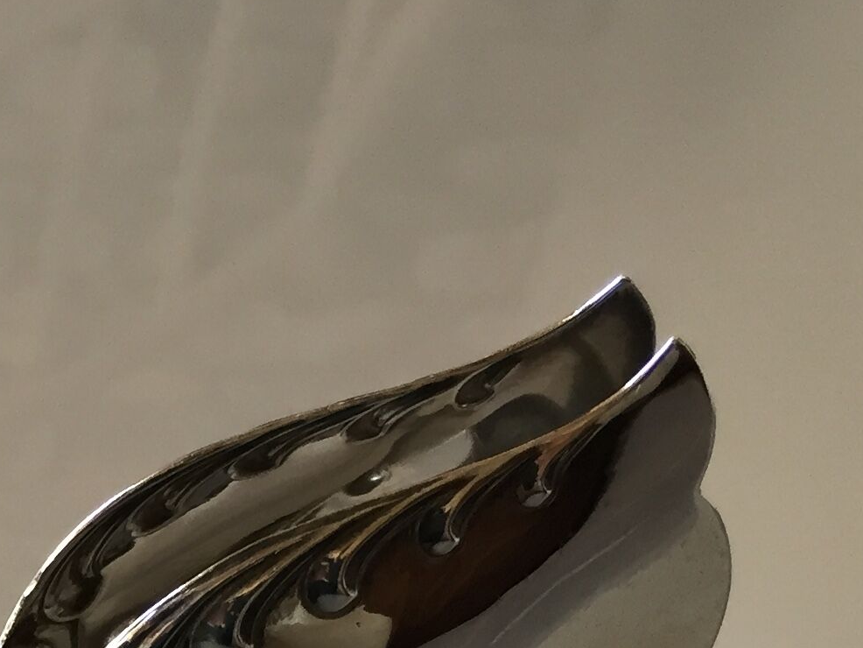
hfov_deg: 18.7
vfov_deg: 14.2
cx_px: -320
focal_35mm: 96
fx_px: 2394
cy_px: 1034
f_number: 2.2
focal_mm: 4.15
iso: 80
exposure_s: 1/33
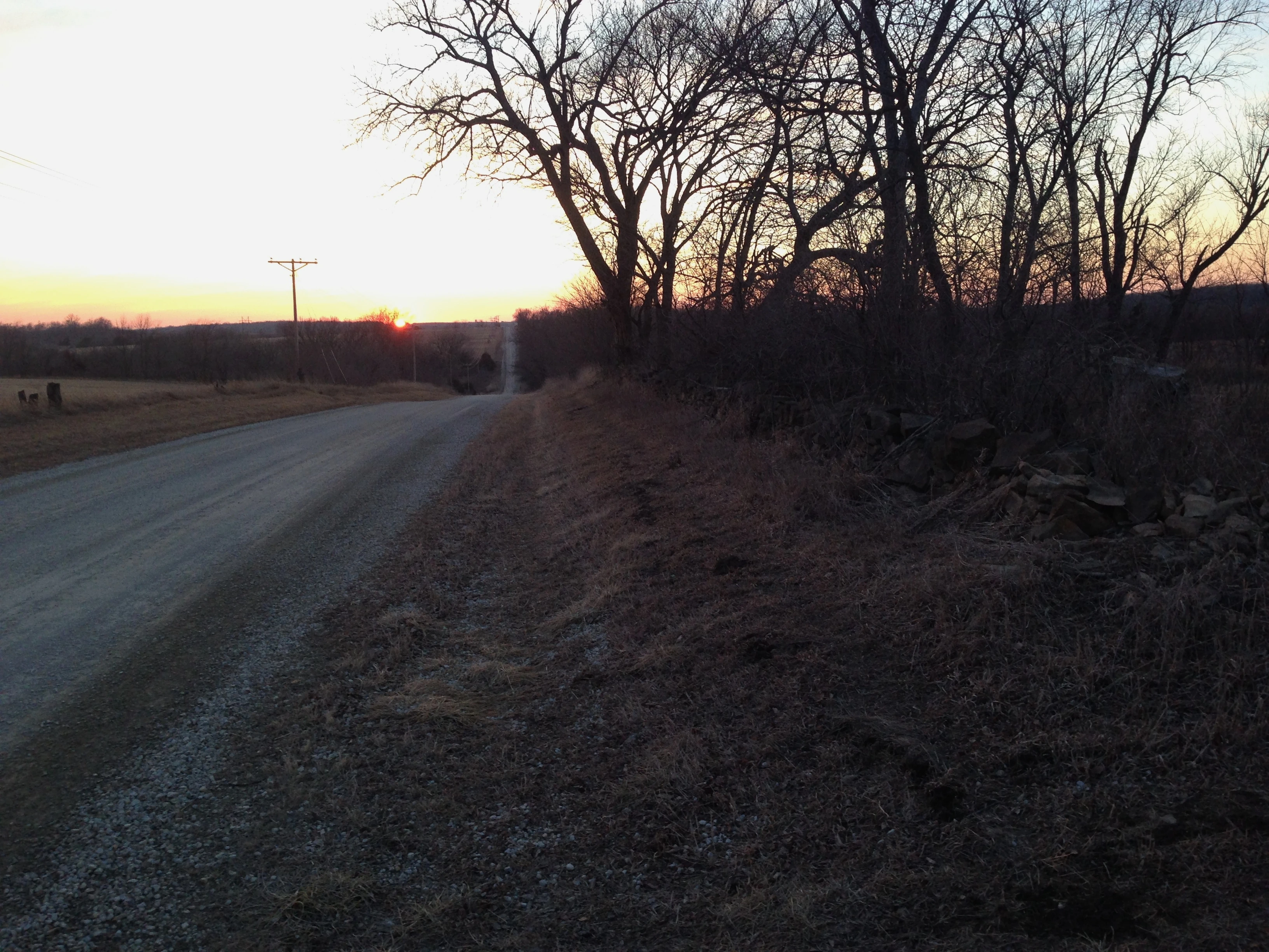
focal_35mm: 33
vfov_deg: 42.9
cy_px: 476
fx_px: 1210
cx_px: 634
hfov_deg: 55.4
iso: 80
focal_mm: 4.12
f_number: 2.4
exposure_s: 1/120
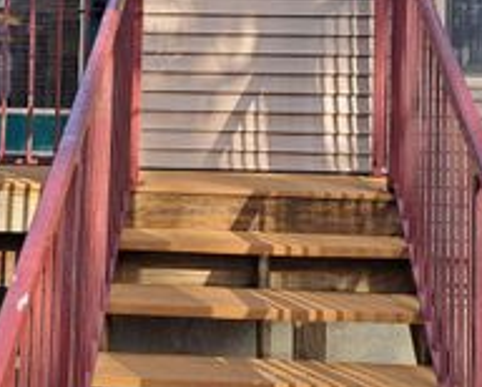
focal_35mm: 61
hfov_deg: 30.9
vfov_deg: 24.6
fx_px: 871
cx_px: 216
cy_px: 79
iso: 50
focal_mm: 5.23
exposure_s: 1/213
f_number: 1.8
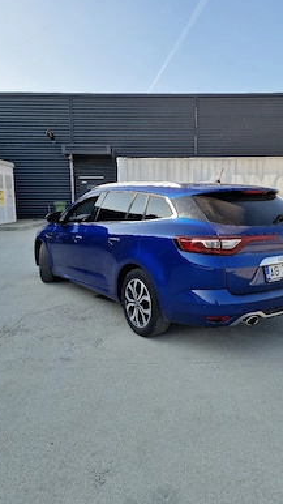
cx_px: 155
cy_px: 253
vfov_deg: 71.9
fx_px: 347
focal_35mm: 26
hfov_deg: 44.3
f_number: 1.8
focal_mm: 6.4
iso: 50
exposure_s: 1/500
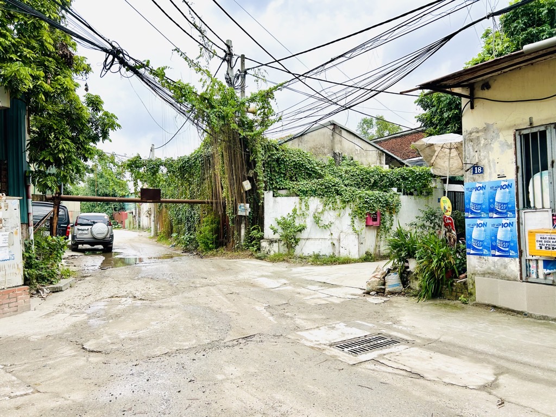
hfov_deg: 67.3
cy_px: 208
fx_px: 418
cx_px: 278
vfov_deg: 53.1
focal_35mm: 26
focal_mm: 5.7
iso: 50
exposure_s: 1/949
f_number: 1.5
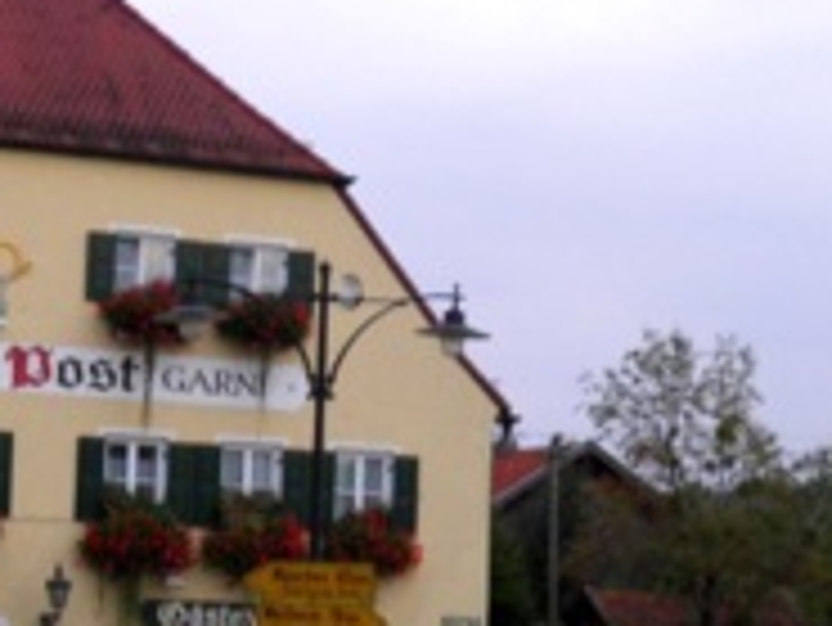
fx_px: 2670
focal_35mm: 111
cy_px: 419
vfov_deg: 13.3
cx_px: -47
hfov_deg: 17.2
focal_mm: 6.3
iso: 100
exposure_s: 1/13
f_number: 3.1
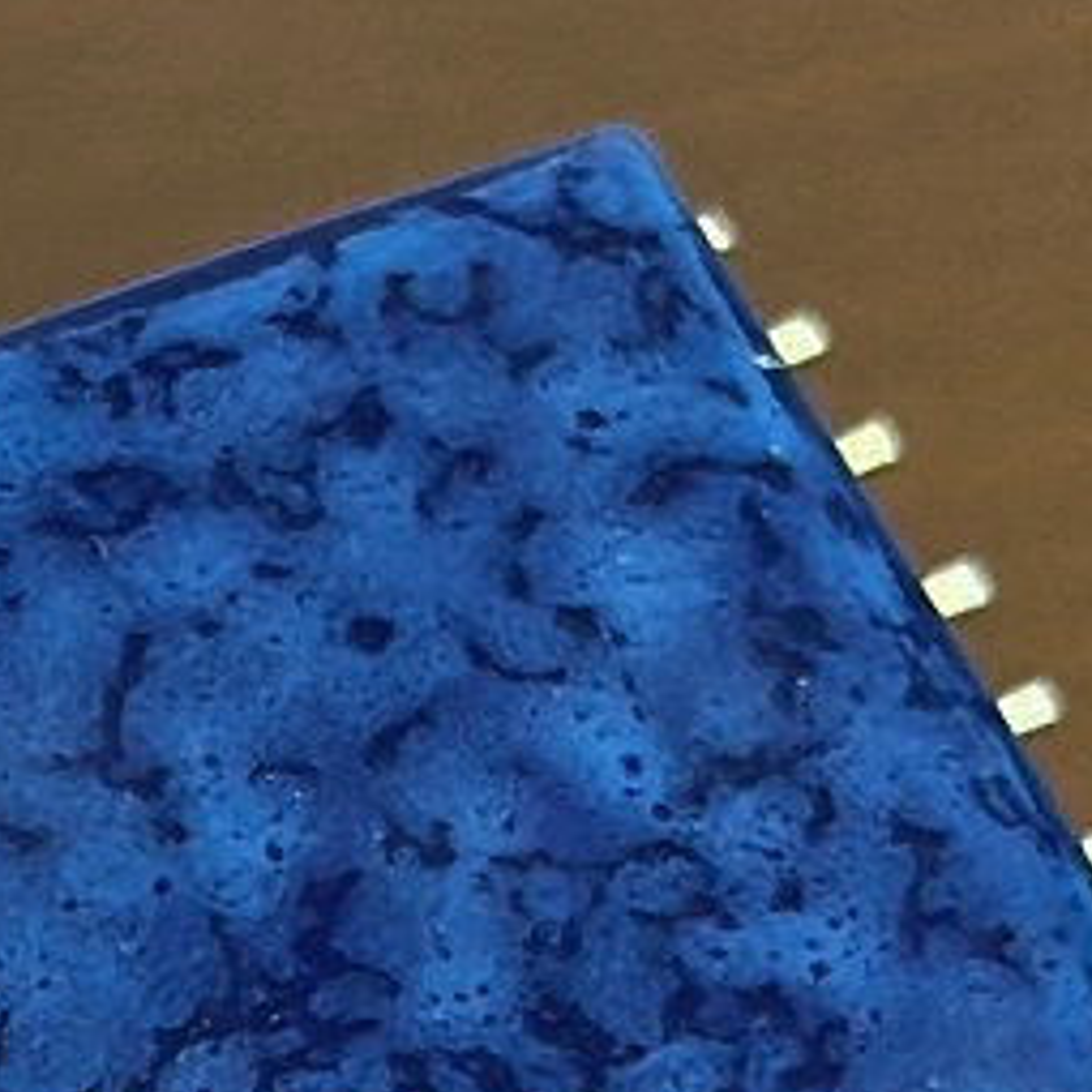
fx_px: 11956
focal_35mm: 335
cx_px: -385
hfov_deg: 5.2
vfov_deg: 5.1
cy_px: 2218
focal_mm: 6.86
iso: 125
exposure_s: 1/50
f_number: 1.78
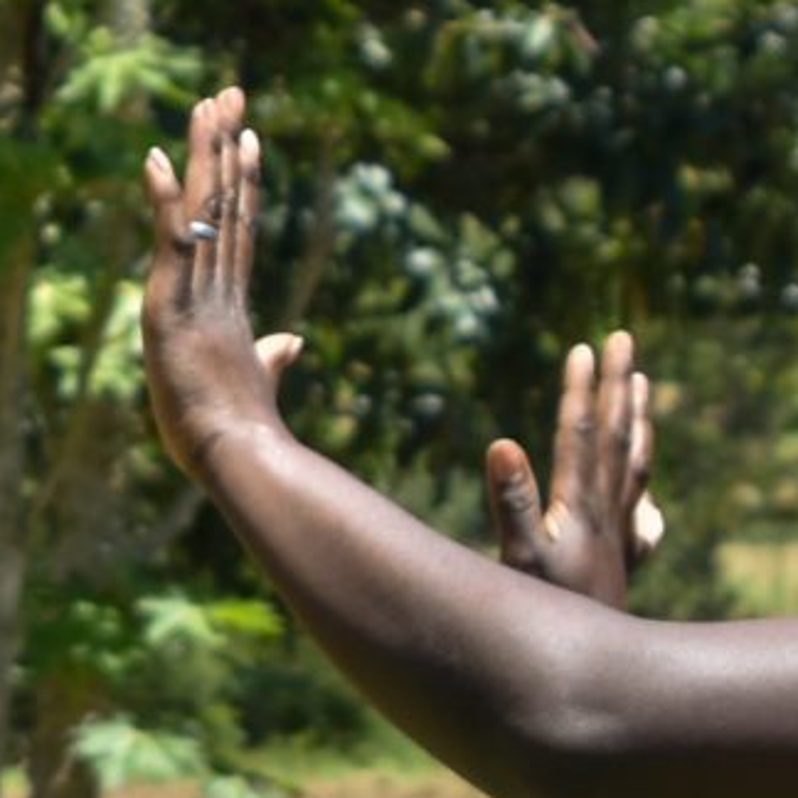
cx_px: -377
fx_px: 14710
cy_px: 940
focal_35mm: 564
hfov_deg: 3.1
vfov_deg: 3.1
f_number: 5.6
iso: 100
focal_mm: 56
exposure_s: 1/500
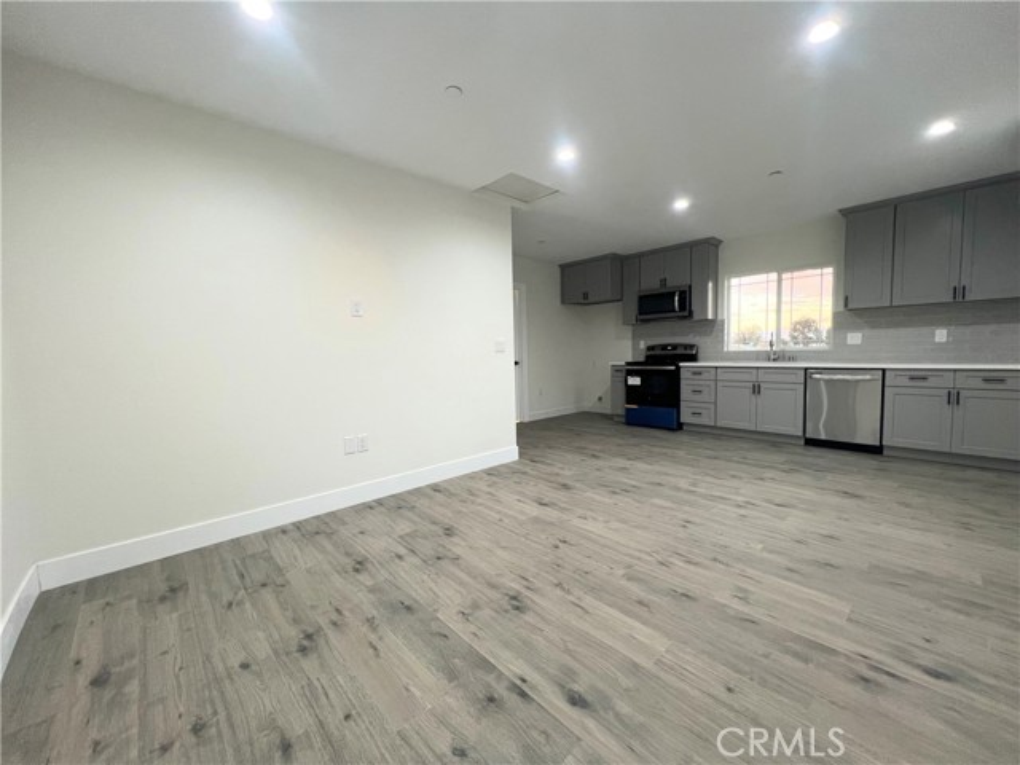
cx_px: 510
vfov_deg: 89.9
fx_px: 383
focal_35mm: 13
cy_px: 382
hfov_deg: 106.2
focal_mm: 1.57
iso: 200
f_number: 1.8
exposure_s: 1/60
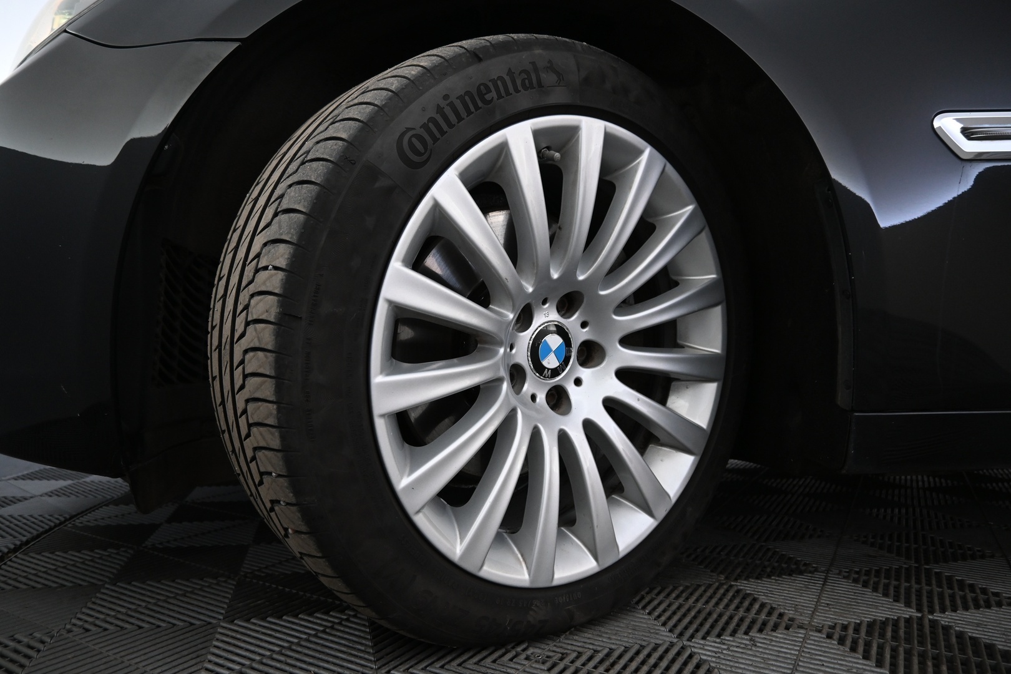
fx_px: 674
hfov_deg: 73.7
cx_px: 506
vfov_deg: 53.1
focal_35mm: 24
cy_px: 337
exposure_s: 1/25
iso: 1000
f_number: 3.5
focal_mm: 16
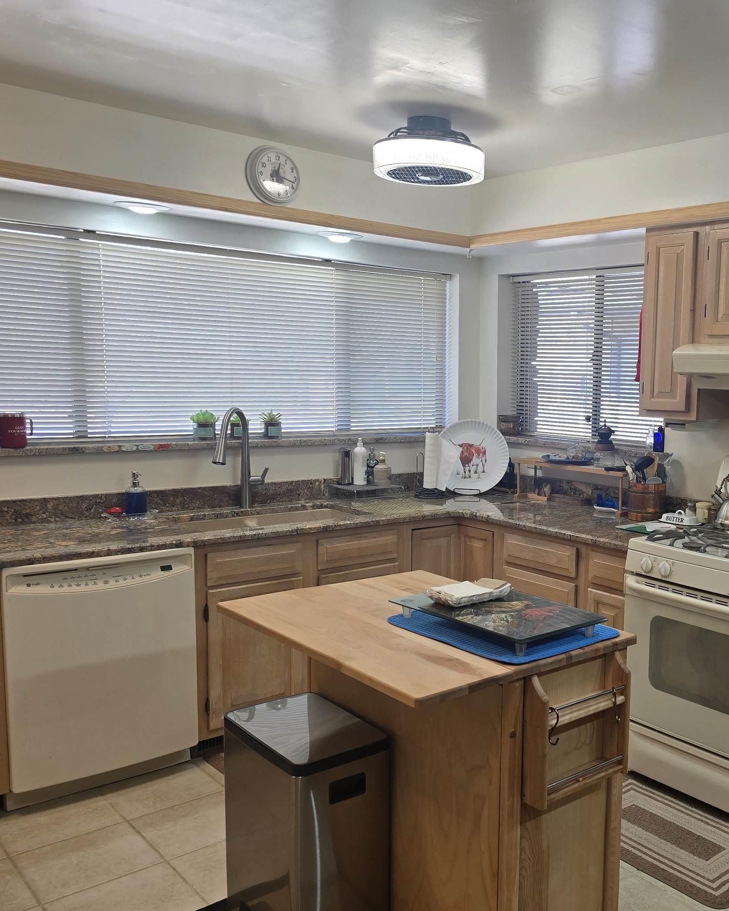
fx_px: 890
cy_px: 494
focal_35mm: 33
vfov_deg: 54.1
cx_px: 586
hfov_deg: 42.5
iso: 40
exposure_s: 1/120
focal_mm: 6.3
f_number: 1.7
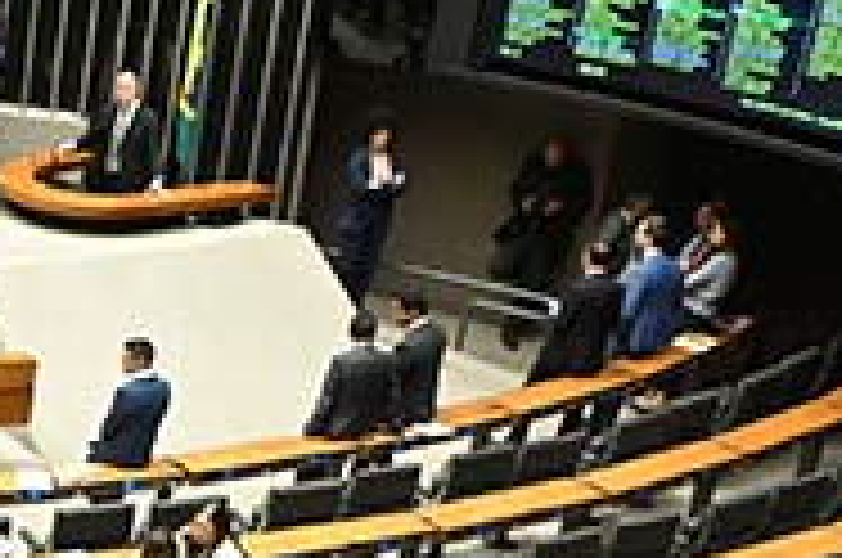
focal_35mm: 101
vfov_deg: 13.3
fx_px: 2358
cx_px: -540
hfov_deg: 17.5
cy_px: 549
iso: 2500
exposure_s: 1/160
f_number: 4
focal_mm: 22
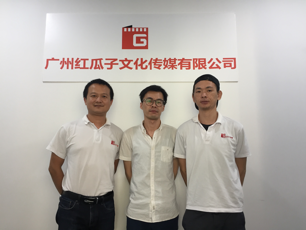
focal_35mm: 29
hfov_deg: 61.7
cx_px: 153
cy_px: 115
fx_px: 256
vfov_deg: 48.2
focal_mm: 4.15
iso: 100
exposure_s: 1/33
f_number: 2.2
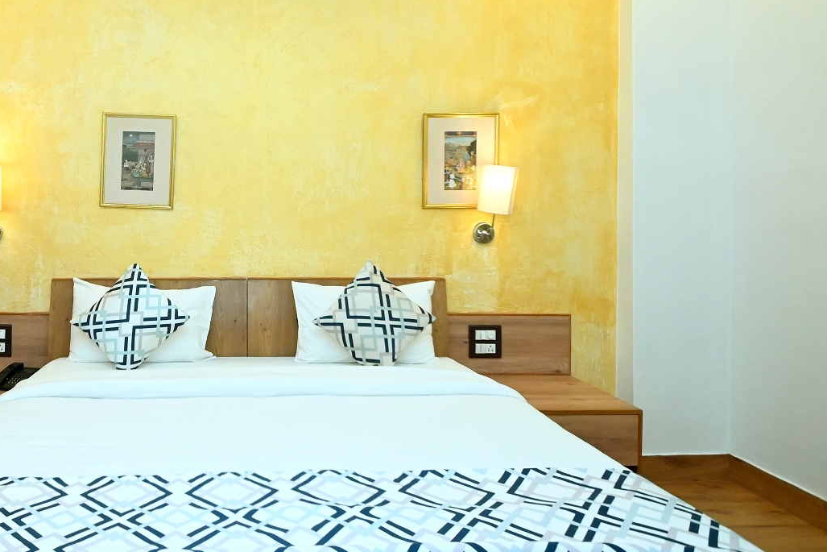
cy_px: 208
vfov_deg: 54.5
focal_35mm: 23
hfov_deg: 71.1
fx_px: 528
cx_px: 210
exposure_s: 1/125
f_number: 5.6
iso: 2000
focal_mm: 10
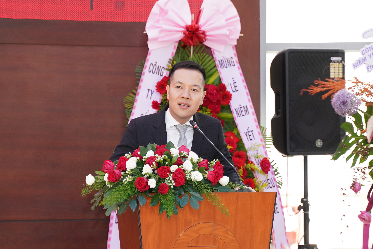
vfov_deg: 12.1
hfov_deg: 18.1
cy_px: 125
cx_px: 186
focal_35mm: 113
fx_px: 1171
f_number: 3.2
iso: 1250
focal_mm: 75
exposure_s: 1/160
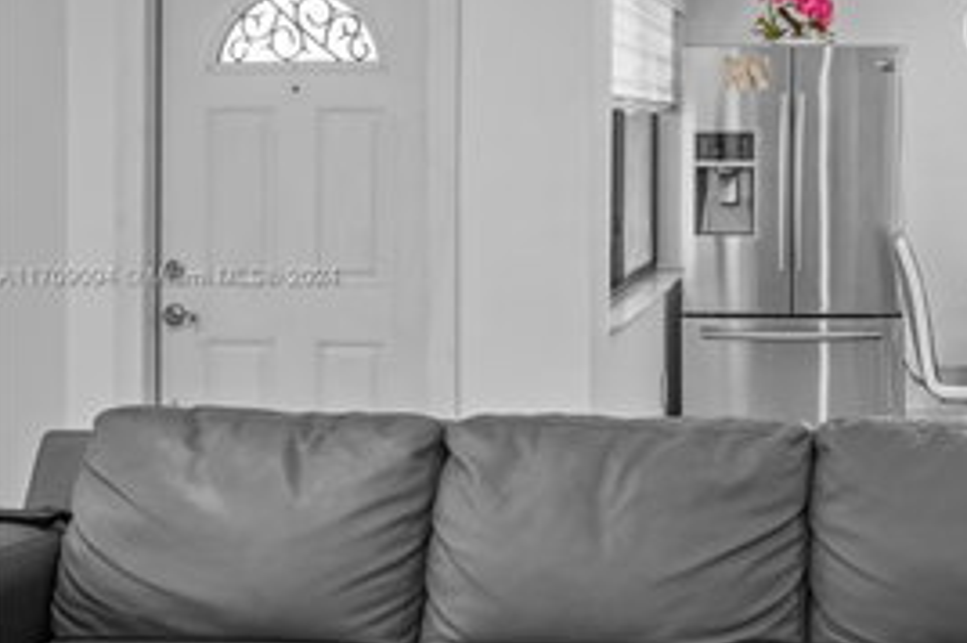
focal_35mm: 52
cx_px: 859
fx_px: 1405
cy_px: 278
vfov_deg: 25.7
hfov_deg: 35.8
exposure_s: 1/25
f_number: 2.8
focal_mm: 29.2
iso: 250
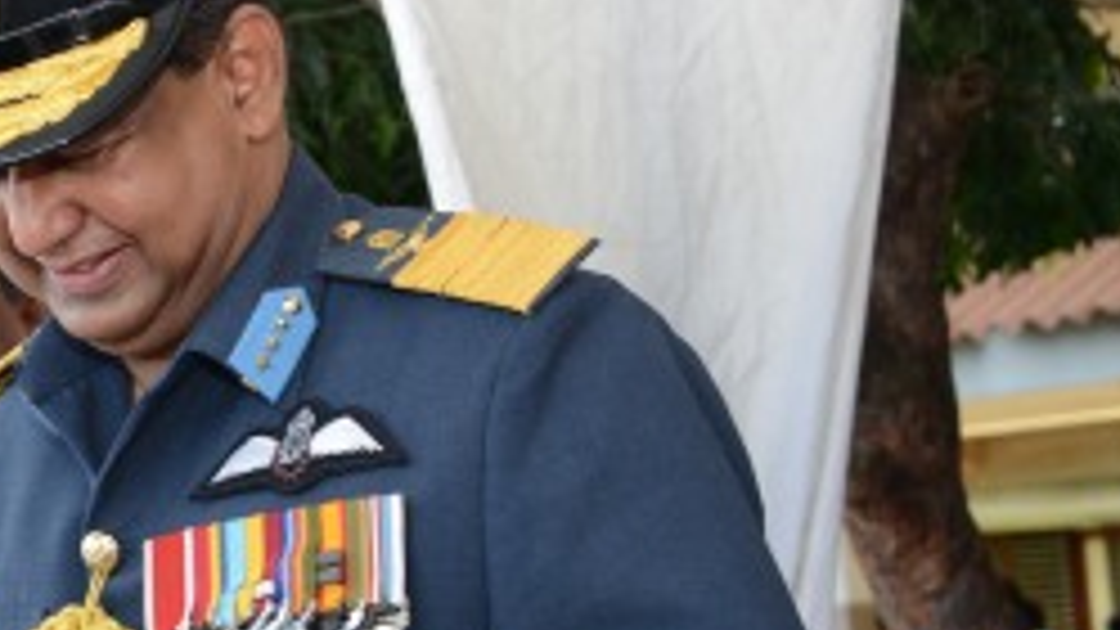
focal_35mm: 121
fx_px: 3593
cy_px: 446
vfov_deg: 10.0
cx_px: -25
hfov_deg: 17.3
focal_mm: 48
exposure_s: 1/125
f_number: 5.6
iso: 400
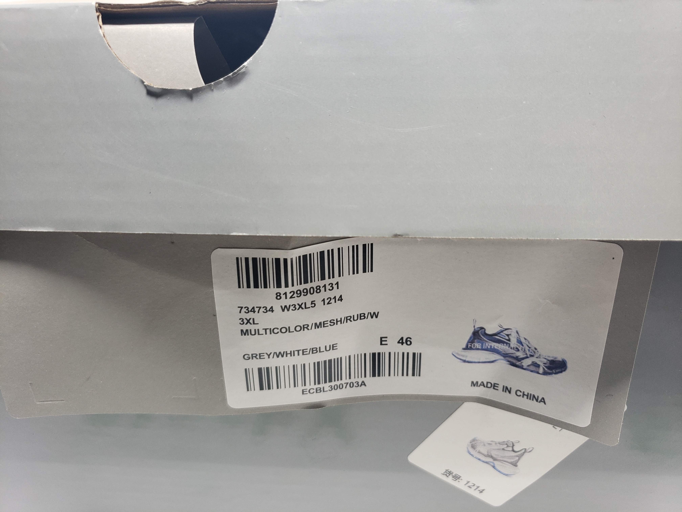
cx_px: 341
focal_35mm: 26
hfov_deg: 67.3
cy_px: 256
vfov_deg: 53.1
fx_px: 512
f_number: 1.5
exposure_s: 1/127
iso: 50
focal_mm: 4.3
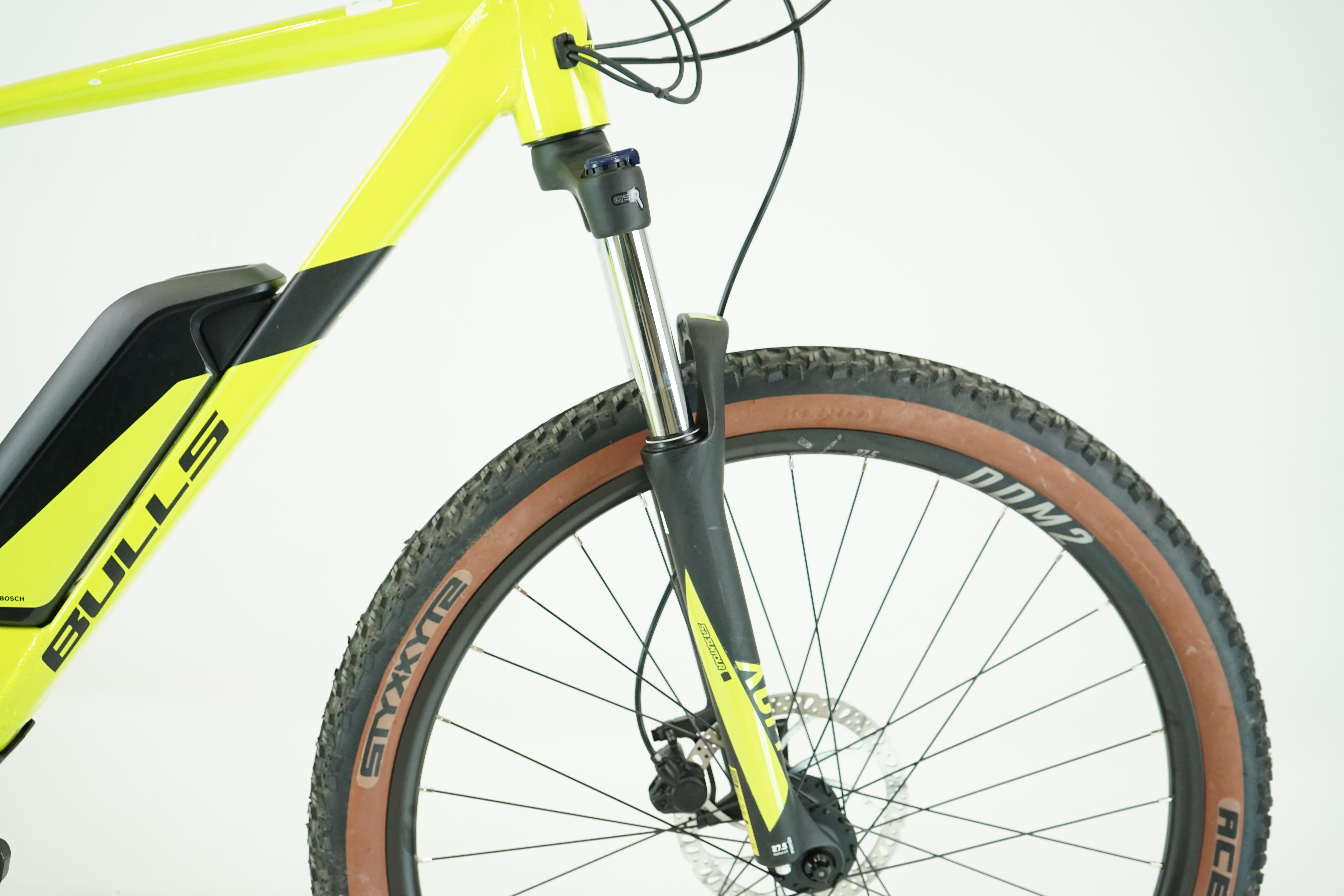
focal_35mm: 38
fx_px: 1419
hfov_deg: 50.7
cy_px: 448
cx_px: 672
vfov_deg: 35.1
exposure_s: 1/200
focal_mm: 38
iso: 2000
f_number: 5
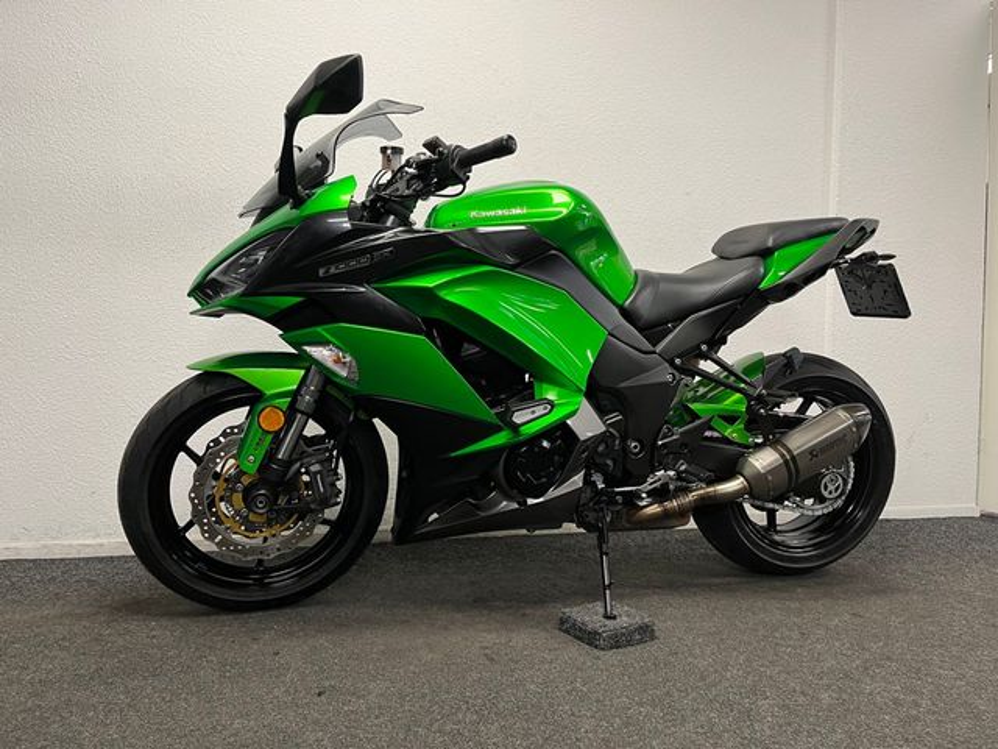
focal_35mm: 26
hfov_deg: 67.3
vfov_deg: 53.1
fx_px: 750
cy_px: 374
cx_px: 499
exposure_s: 1/50
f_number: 1.6
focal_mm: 5.1
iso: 80
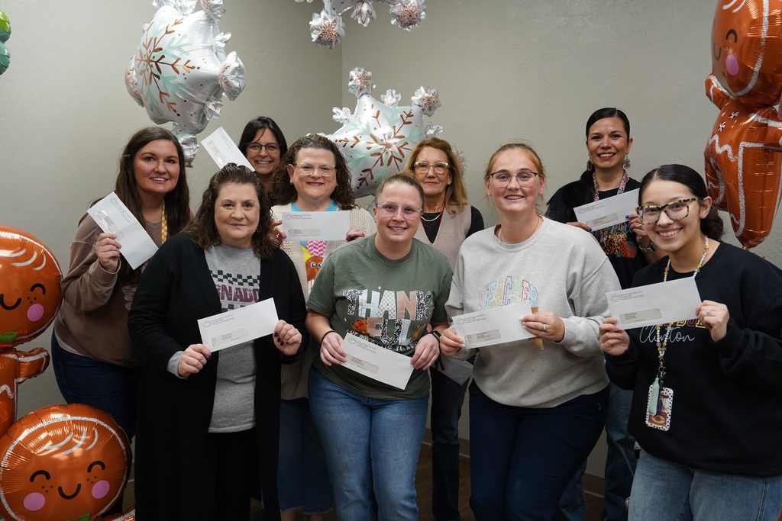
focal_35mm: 35
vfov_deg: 37.9
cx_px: 391
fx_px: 760
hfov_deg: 54.4
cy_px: 260
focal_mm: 35
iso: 1600
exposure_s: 1/160
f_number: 4.5
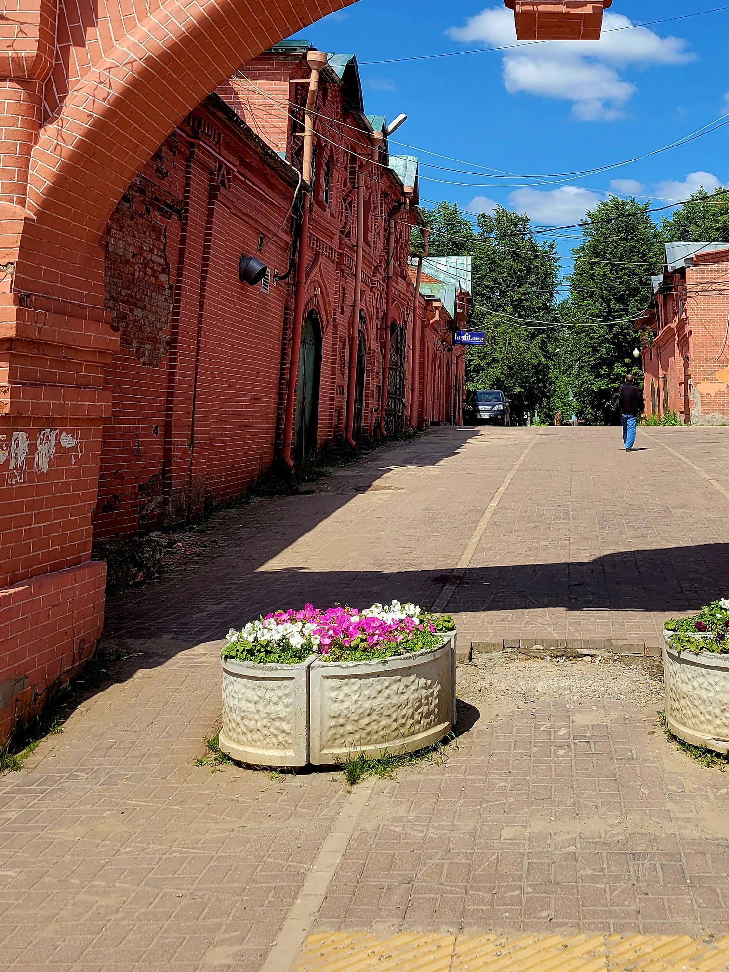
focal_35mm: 44
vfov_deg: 40.9
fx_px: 1235
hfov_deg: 32.2
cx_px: 551
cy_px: 180
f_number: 1.8
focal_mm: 5.4
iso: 40
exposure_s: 1/3333
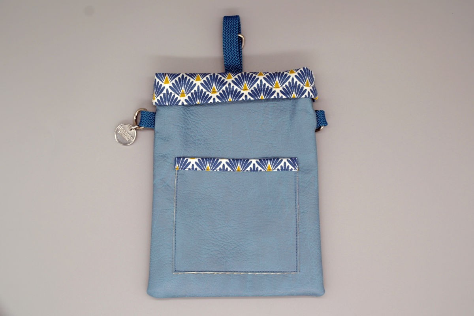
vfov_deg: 27.0
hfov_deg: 39.6
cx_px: 237
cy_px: 158
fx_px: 658
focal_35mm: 50
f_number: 6.7
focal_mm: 33
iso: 100
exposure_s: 1/50
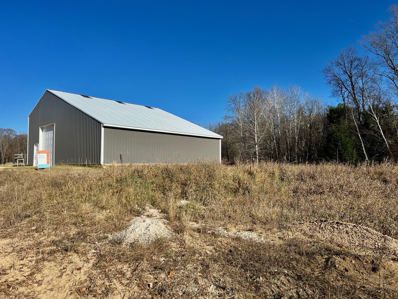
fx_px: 299
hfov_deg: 67.3
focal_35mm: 26
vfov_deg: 53.1
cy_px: 150
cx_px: 199
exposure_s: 1/4115
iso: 50
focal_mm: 5.7
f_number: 1.5
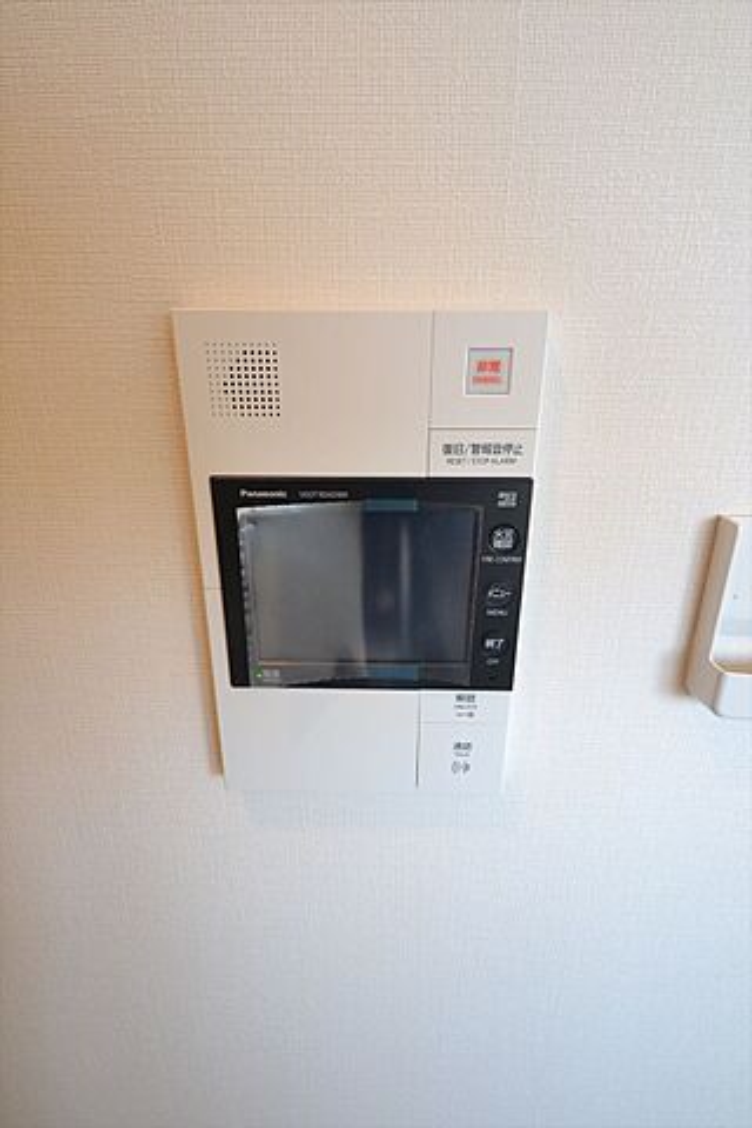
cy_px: 564
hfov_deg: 69.7
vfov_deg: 92.4
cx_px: 376
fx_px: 540
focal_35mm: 17
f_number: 5.6
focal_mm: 11.5
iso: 1600
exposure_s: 1/125
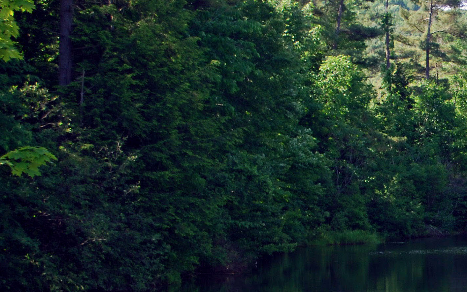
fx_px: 1706
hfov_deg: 15.0
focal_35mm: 134
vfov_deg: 9.7
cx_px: 580
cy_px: 253
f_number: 4.8
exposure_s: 1/125
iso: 100
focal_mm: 32
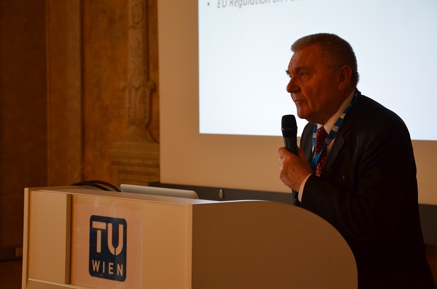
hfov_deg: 21.9
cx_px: 218
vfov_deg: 14.6
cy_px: 144
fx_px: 1127
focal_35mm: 93
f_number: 5.3
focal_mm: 62
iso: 1250
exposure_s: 1/30
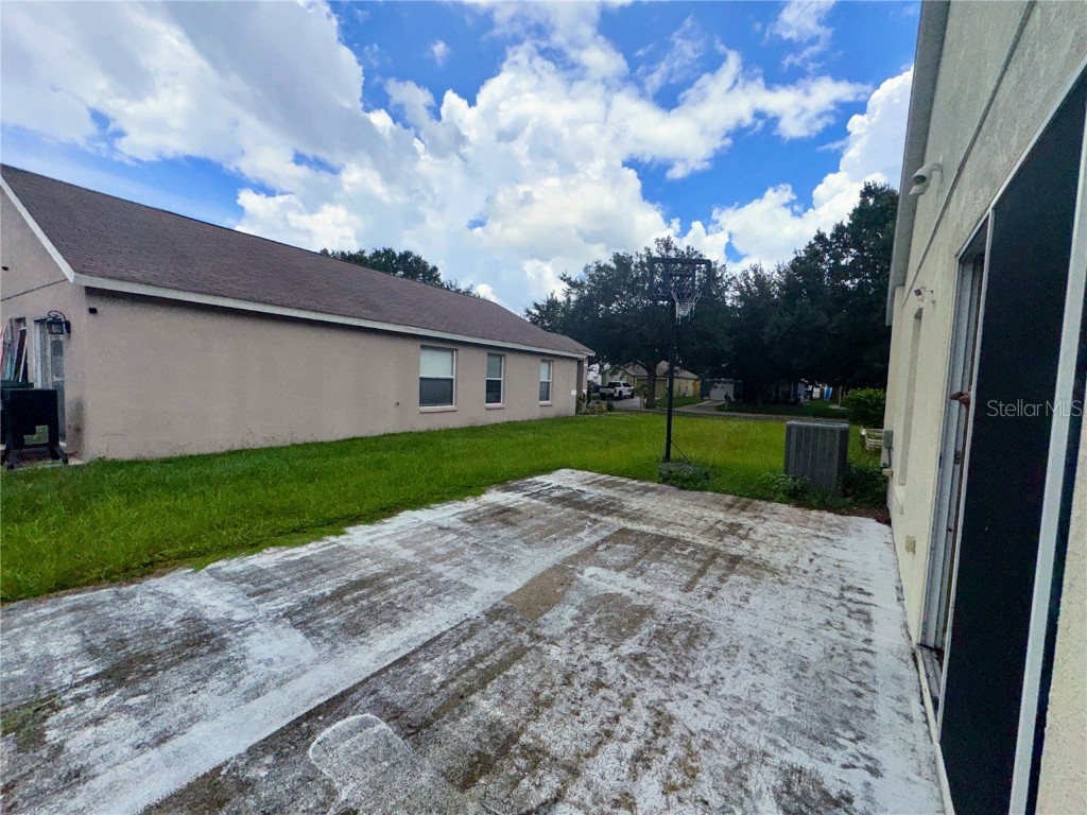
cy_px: 408
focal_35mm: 14
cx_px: 544
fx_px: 440
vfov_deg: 85.7
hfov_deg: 102.1
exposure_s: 1/8065
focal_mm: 2.22
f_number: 2.2
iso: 32
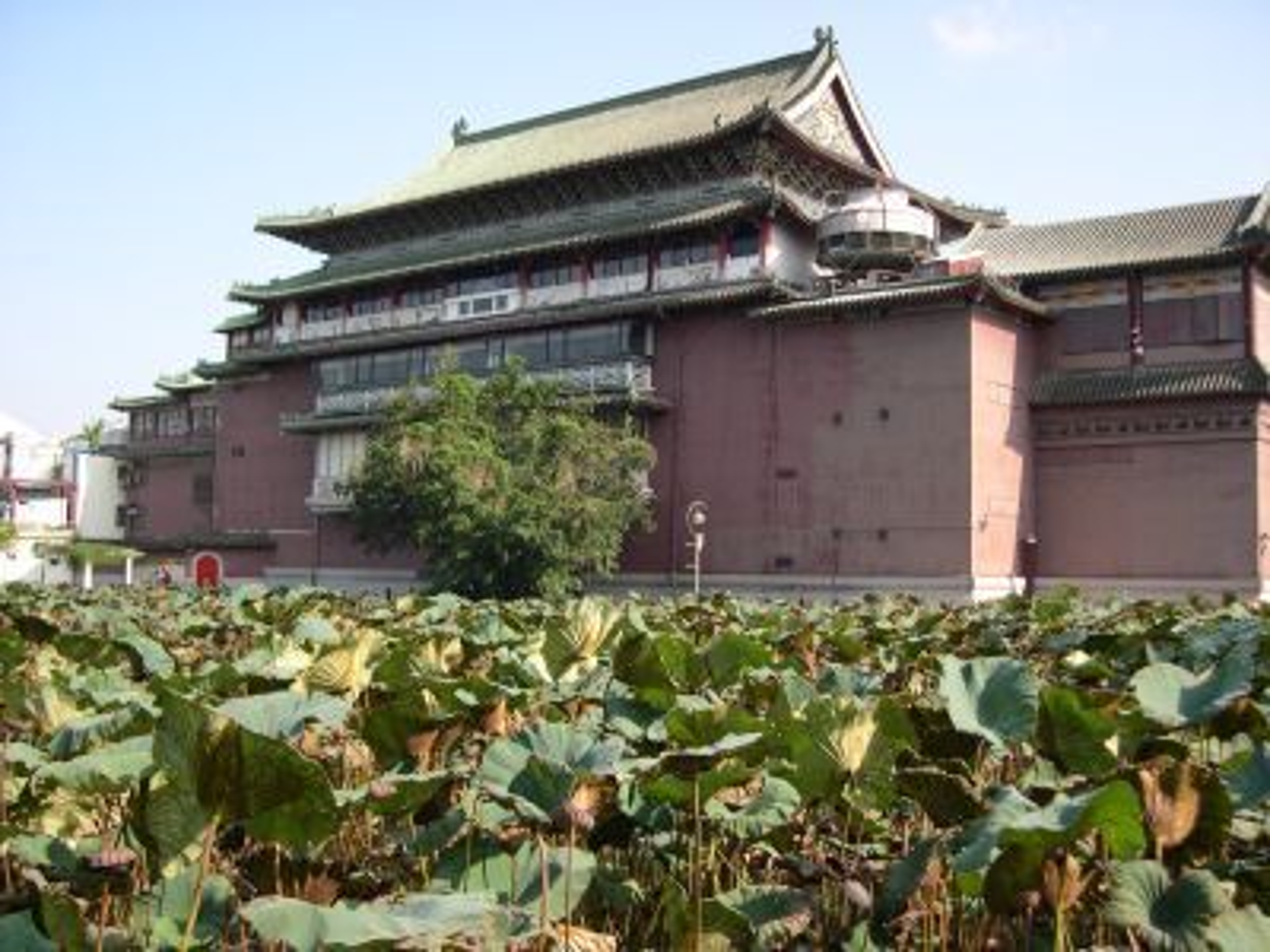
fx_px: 1394
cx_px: 635
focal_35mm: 38
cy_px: 476
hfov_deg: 49.0
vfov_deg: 37.7
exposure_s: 1/560
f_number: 2.8
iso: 100
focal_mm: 8
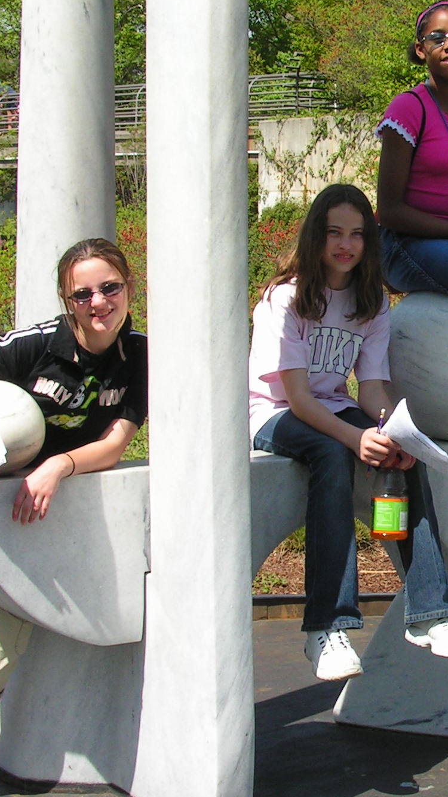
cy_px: 367
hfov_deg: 15.0
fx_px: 1647
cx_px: 521
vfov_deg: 27.2
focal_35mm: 78
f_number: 5.6
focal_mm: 7.1
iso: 50
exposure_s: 1/250
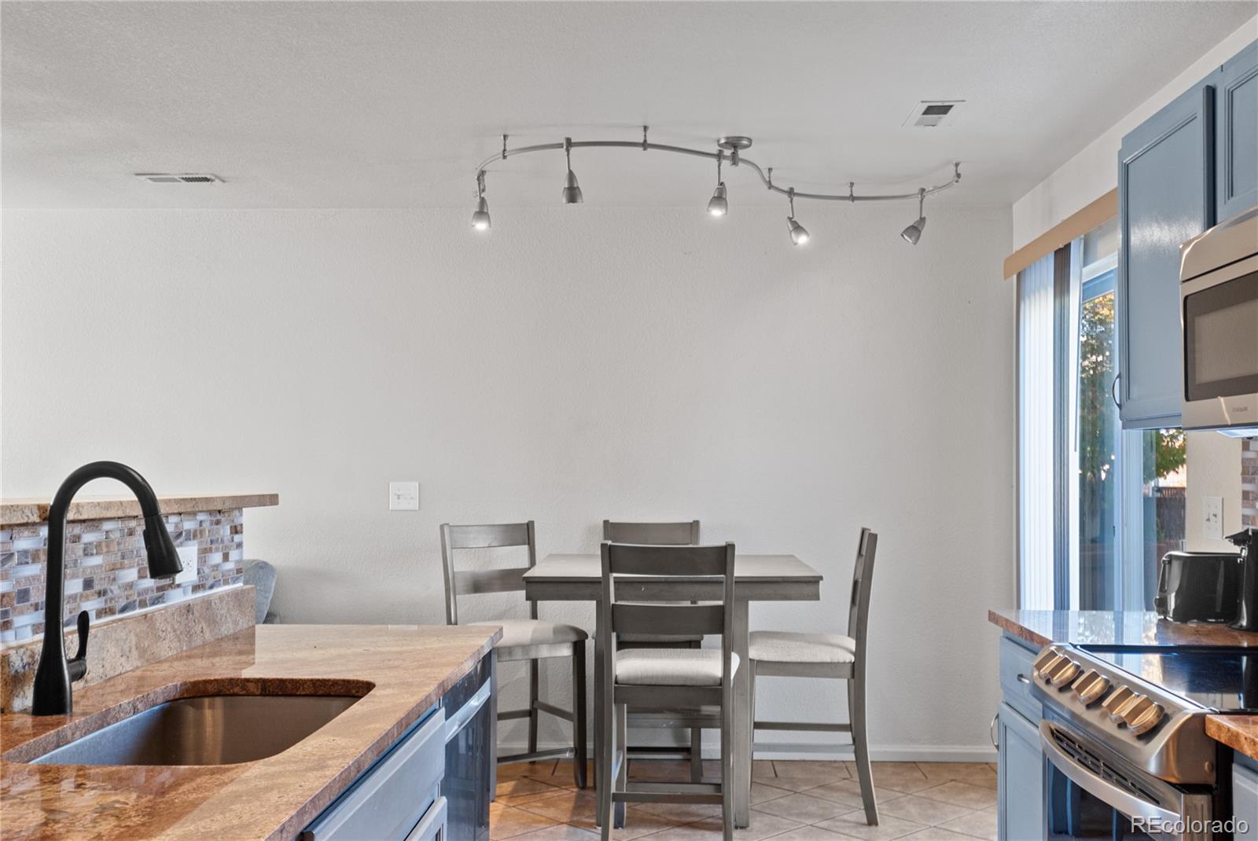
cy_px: 420
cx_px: 629
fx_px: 1259
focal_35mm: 36
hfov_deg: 53.1
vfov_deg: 36.9
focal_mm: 24
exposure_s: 1/5
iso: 200
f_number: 4.5
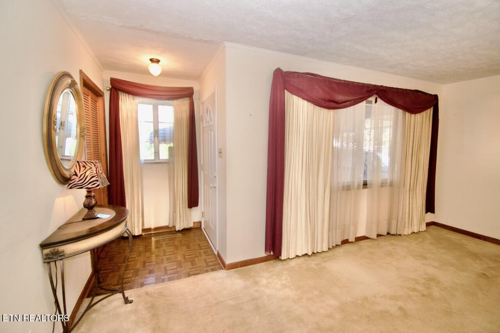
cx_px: 250
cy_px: 166
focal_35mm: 15
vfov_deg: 77.4
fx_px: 208
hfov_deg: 100.4
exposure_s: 1/60
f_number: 4.5
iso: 900
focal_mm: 10
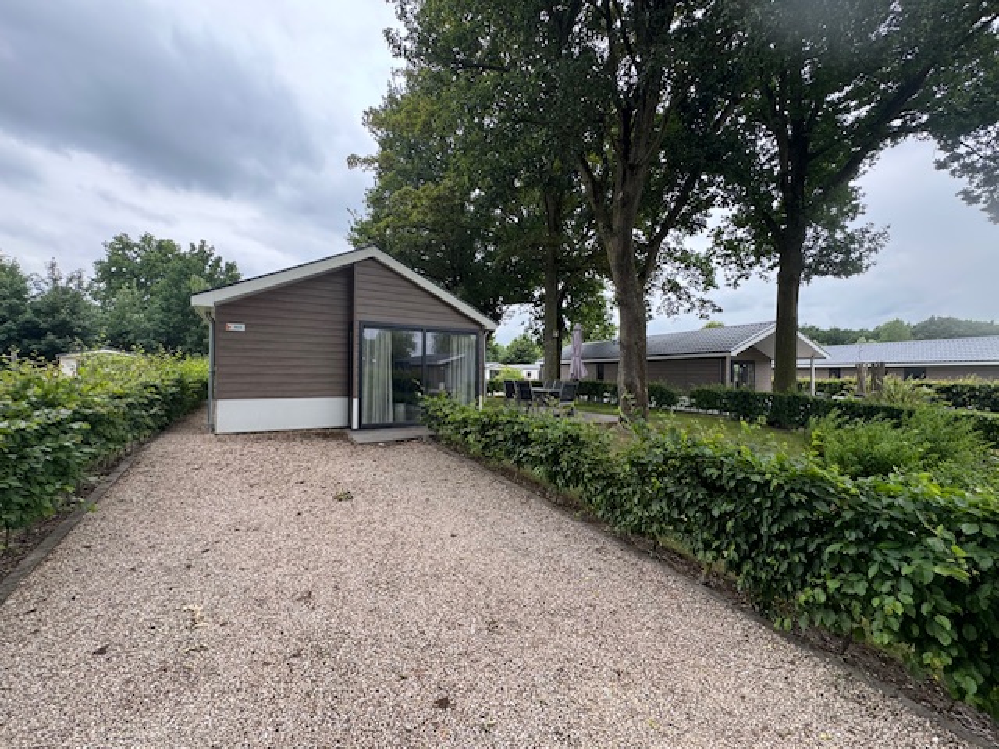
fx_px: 404
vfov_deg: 85.7
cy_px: 374
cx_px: 500
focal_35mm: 14
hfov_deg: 102.1
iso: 40
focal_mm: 2.22
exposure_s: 1/243
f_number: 2.2
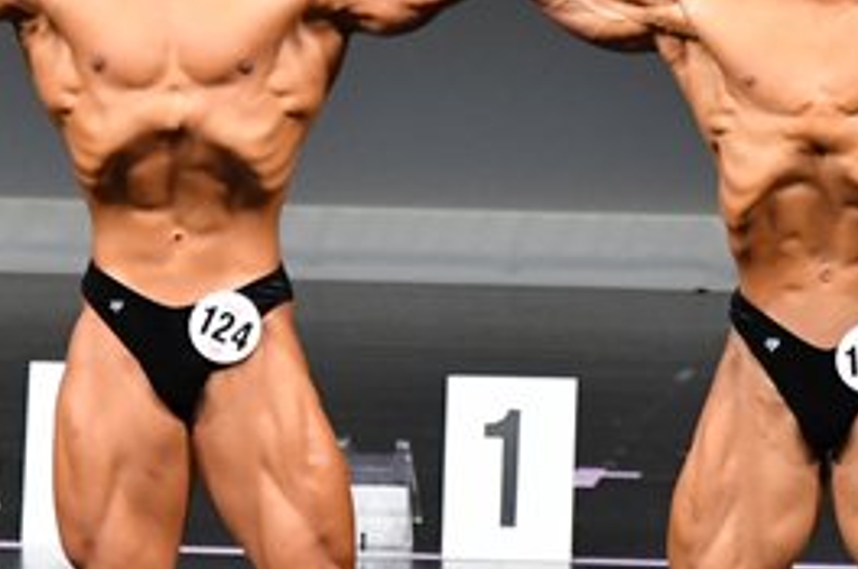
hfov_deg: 2.6
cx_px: 476
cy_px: 367
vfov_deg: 1.7
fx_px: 18889
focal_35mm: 794
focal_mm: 180
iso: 5000
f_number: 5.6
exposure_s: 1/400
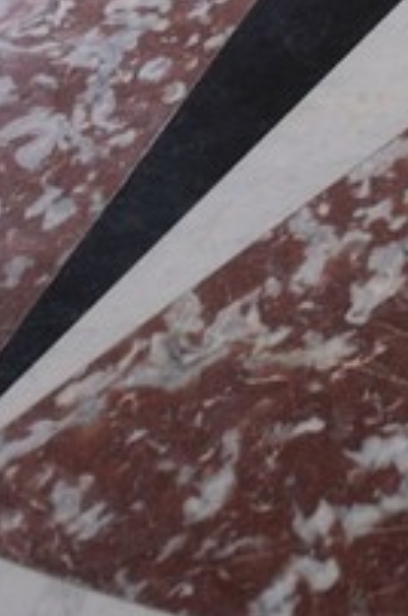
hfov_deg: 11.1
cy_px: -1281
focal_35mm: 111
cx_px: 828
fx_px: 1893
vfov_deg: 11.0
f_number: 8
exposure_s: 1/5
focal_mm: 14
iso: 200
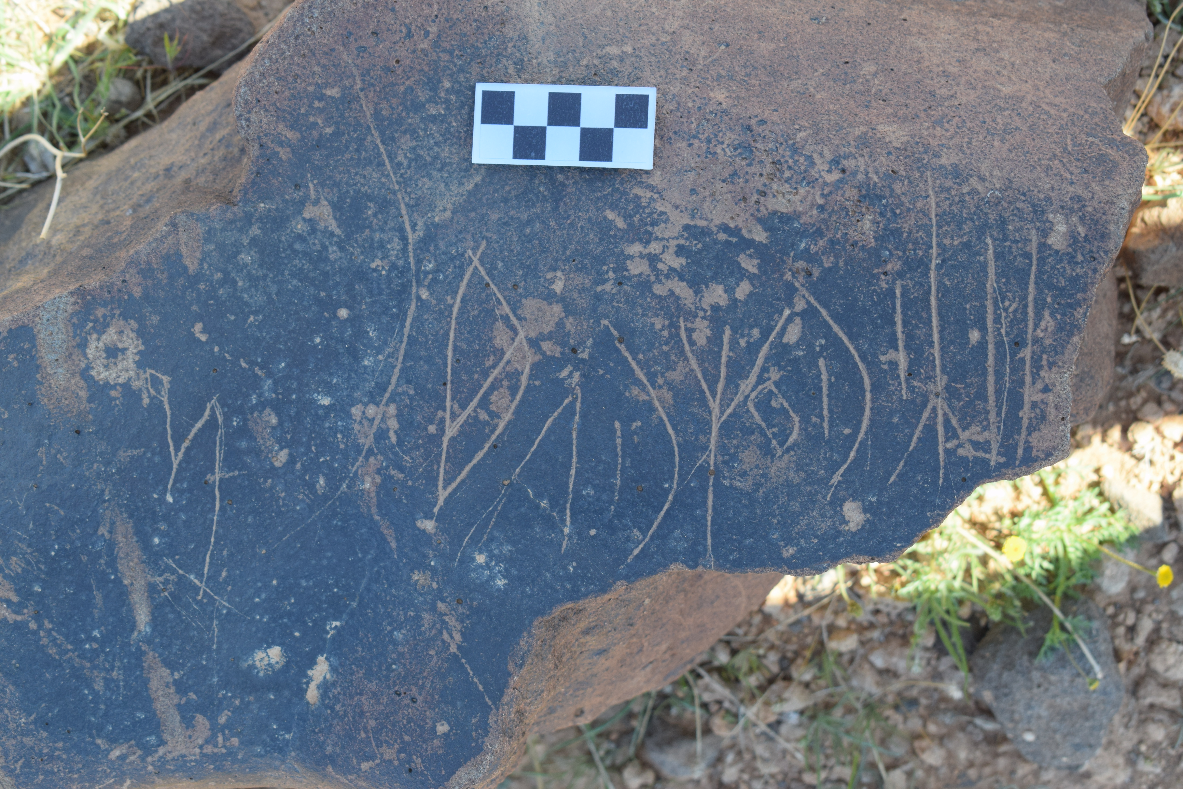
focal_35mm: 82
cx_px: 592
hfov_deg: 24.6
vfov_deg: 16.6
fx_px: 2711
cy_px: 394
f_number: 8
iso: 400
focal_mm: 55
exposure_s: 1/200
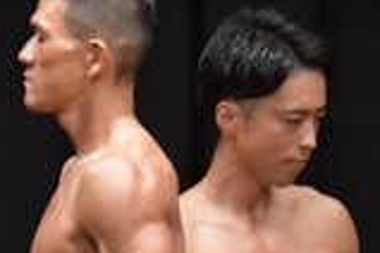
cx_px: -271
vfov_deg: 1.3
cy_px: 530
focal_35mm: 1055
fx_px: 11135
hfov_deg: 2.0
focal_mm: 145
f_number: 5.6
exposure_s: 1/400
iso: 6400
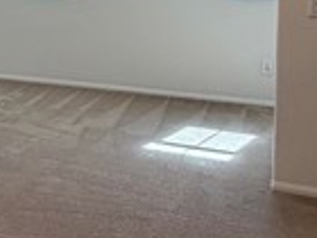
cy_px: 14
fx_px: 586
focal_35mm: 64
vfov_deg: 22.3
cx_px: -122
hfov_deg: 25.1
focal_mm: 2.22
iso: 160
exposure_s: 1/120
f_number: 2.2
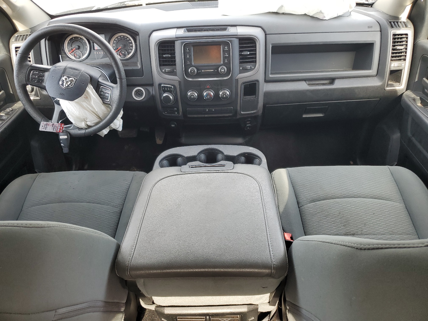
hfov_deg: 67.3
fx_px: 321
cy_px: 160
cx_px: 214
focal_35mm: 26
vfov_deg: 53.1
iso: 50
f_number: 1.5
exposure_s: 1/120
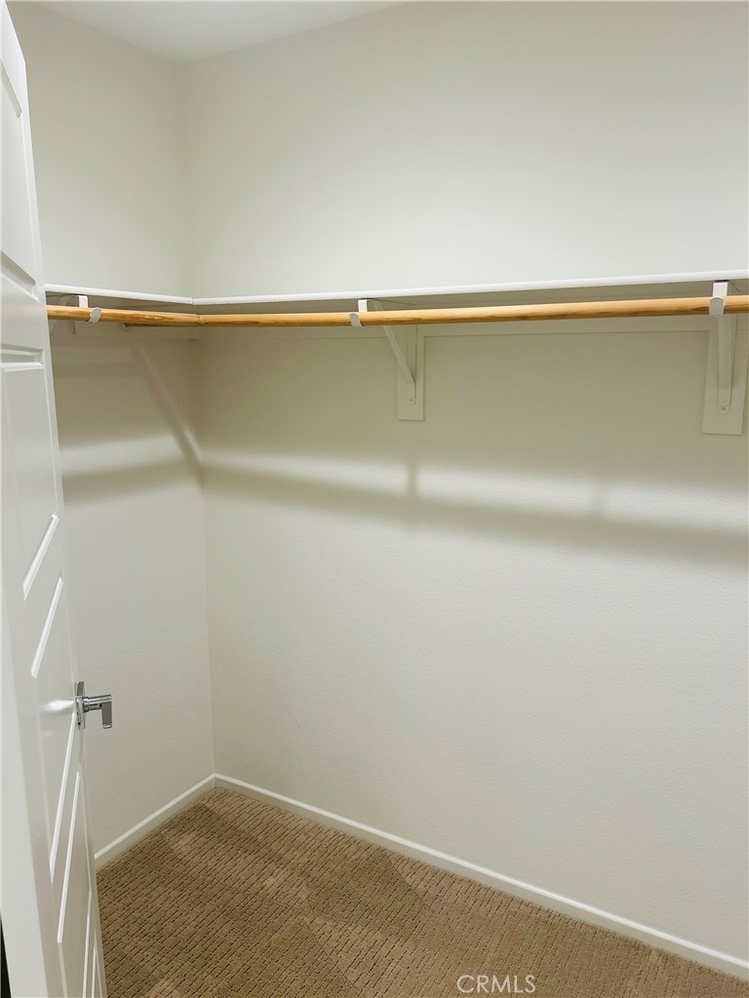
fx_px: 750
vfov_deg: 67.3
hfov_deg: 53.1
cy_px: 499
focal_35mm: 26
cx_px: 374
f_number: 1.5
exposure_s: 1/120
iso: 80
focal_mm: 5.7
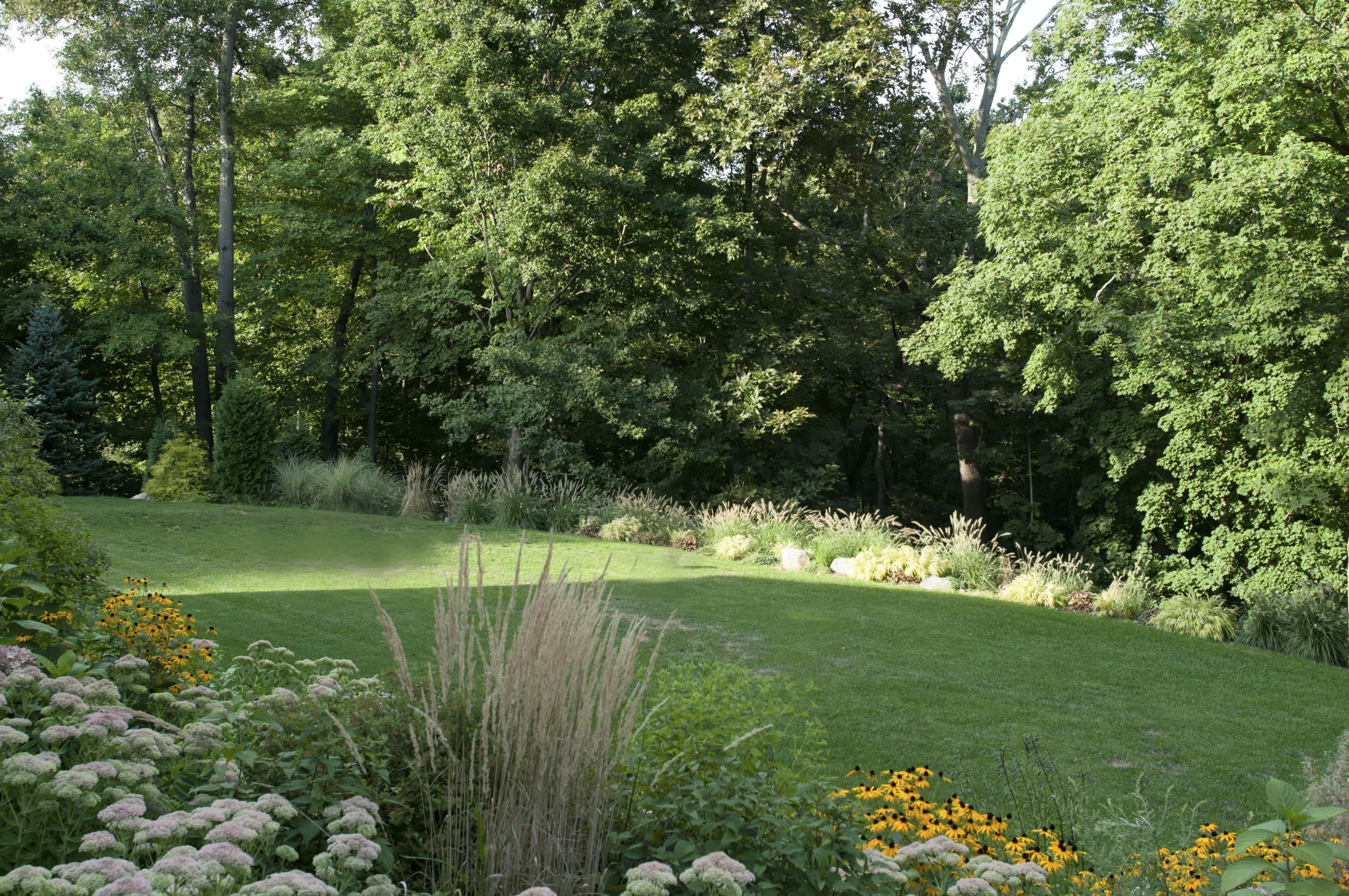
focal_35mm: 36
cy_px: 448
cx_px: 674
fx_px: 1347
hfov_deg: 53.2
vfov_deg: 36.8
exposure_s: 1/125
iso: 200
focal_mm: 24
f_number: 5.6
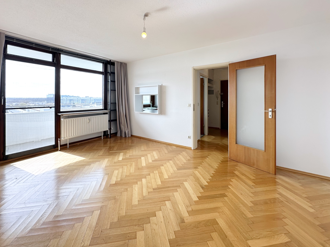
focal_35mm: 14
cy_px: 124
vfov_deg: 85.7
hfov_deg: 102.1
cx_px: 165
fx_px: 133
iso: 40
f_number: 2.2
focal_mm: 2.22
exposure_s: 1/171
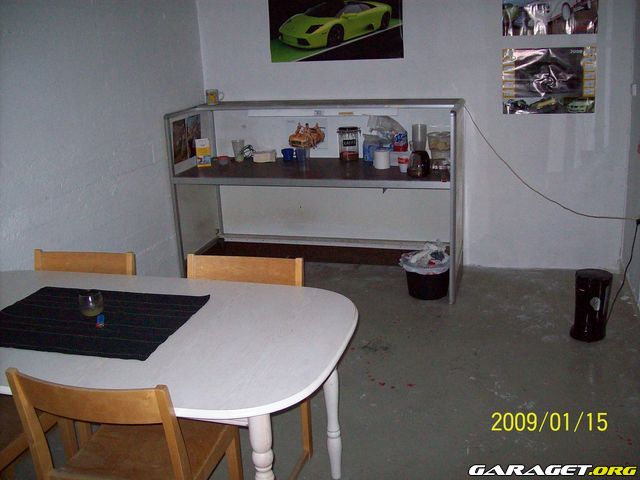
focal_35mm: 36
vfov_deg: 39.7
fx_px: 666
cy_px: 240
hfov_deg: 51.4
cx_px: 320
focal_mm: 6
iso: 200
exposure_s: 1/64
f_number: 2.7
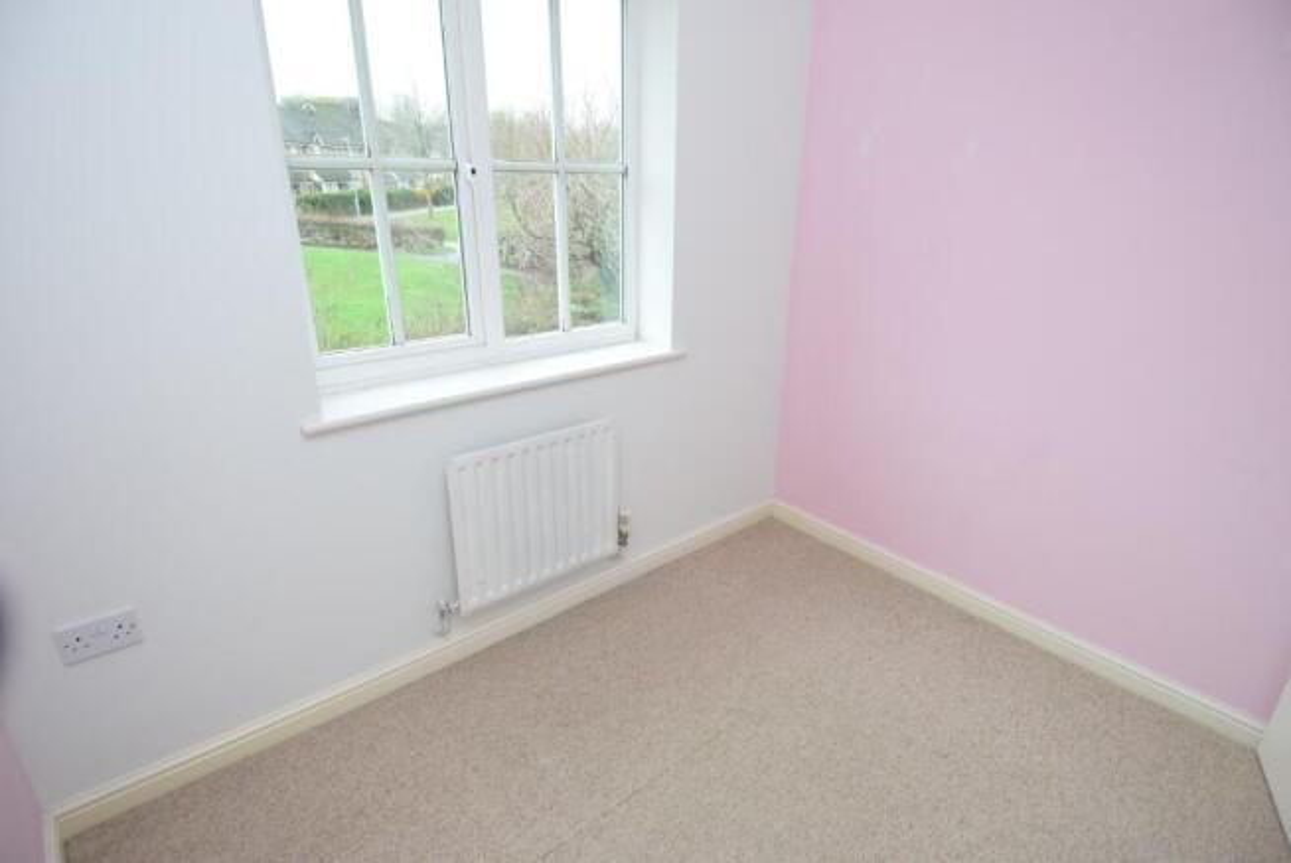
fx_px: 646
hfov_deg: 90.0
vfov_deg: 67.5
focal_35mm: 18
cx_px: 646
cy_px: 432
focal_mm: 12
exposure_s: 1/60
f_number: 4
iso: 500
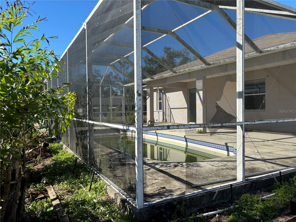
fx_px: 222
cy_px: 111
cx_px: 148
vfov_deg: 53.1
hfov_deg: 67.3
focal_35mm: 26
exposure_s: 1/1695
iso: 50
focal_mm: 5.96
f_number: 1.6
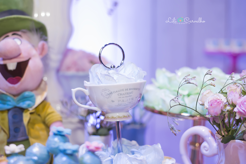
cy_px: 82
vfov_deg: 27.0
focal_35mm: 50
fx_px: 342
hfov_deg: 39.6
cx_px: 123
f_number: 3.2
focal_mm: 50
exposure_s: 1/125
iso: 800
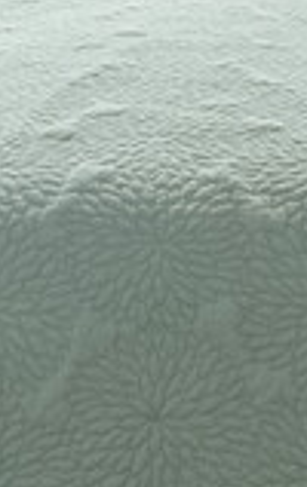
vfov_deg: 11.4
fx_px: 2172
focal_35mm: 163
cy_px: -542
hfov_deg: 8.0
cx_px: 335
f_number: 22
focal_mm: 17
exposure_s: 1/1.43
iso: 800
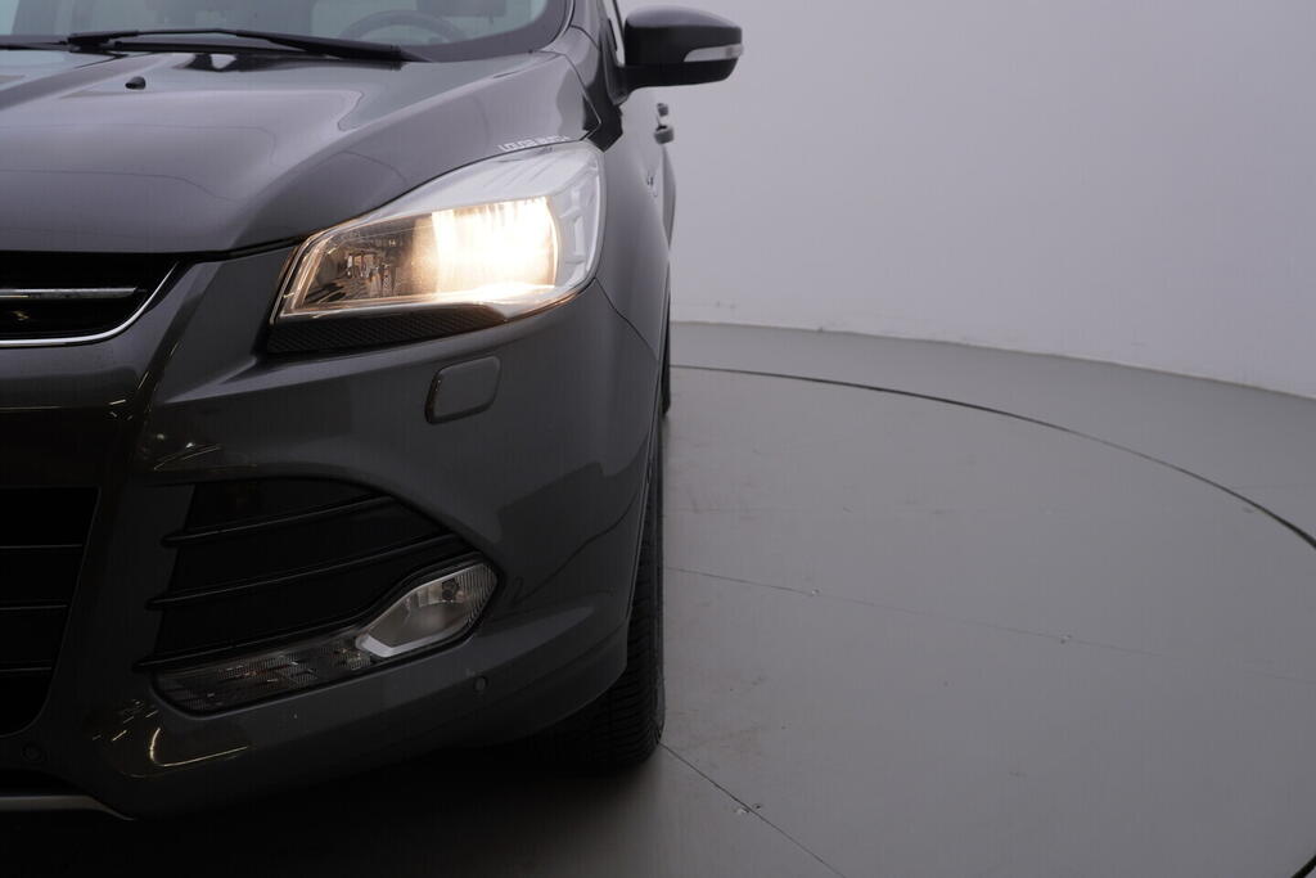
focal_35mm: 36
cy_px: 439
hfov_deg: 53.1
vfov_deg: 36.9
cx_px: 658
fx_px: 1316
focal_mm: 24
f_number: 5
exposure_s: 1/125
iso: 125
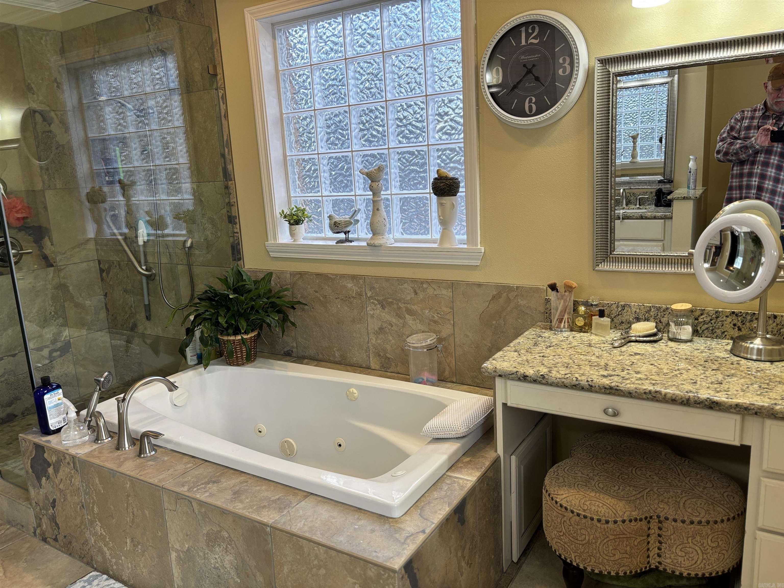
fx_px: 589
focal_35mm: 26
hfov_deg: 67.3
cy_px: 294
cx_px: 392
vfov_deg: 53.1
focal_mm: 5.96
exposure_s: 1/120
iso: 64
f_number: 1.6
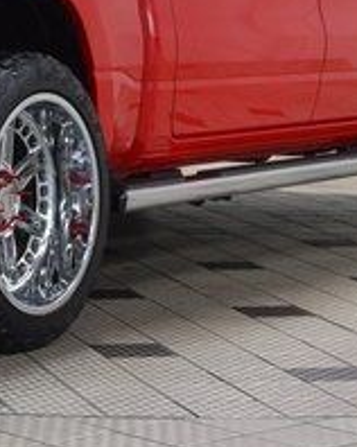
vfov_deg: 11.6
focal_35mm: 164
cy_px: -17
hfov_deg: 9.2
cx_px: -117
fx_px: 2169
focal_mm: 36
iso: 1600
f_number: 6.3
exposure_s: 1/60
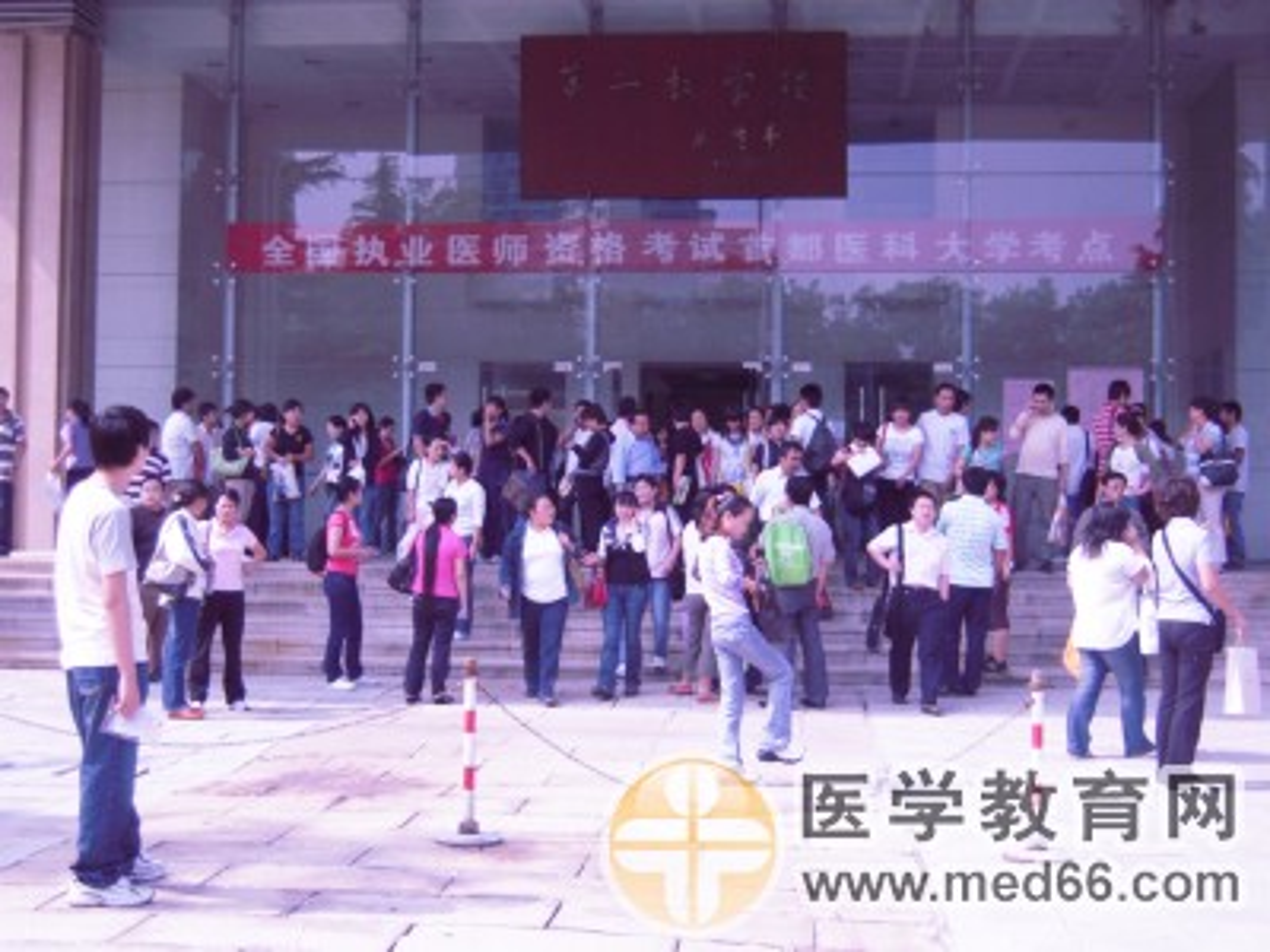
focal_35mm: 50
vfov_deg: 29.1
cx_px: 635
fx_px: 1834
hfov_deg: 38.2
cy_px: 476
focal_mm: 8.9
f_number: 3.5
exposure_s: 1/400
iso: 100
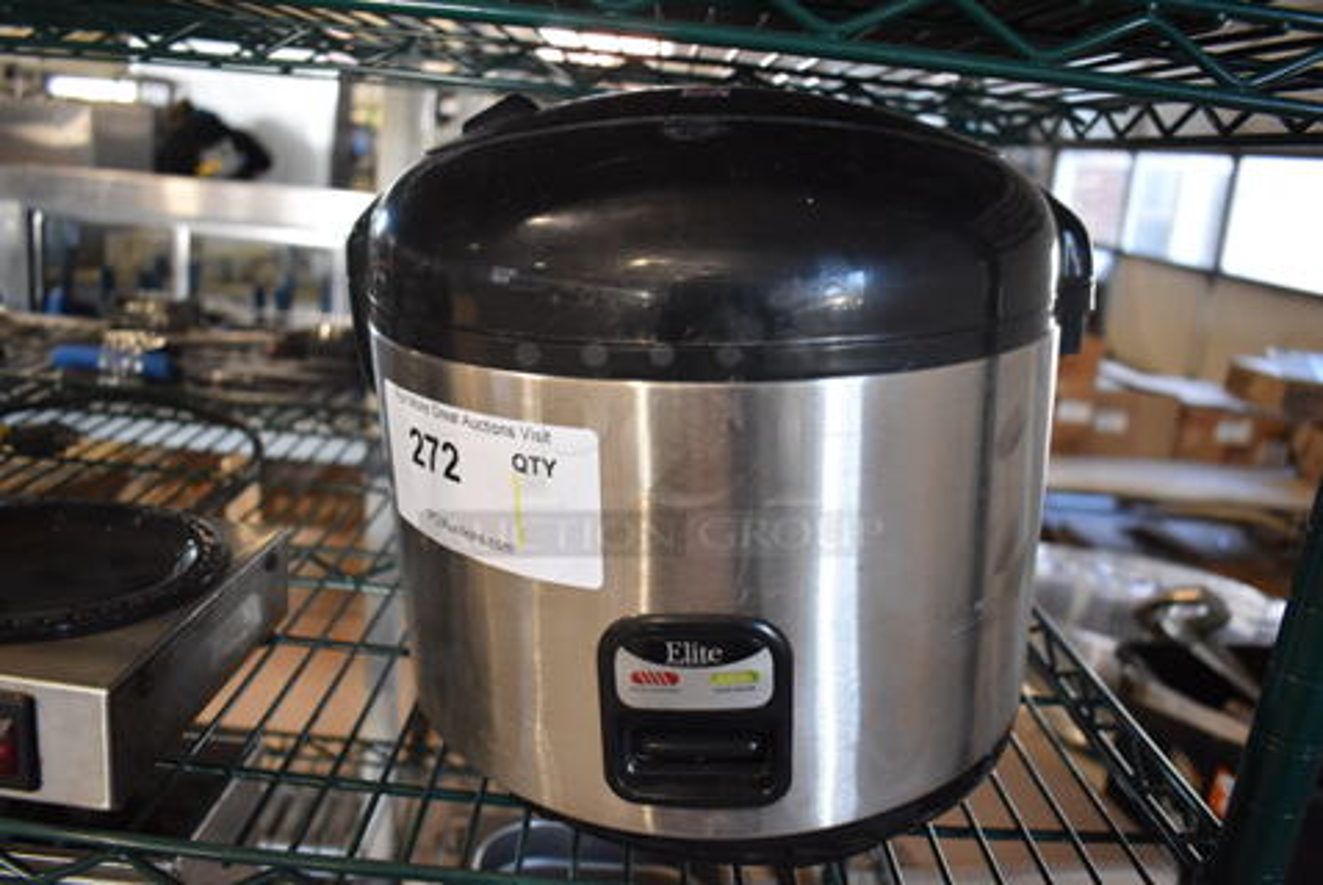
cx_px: 662
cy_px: 442
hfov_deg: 67.3
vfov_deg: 48.1
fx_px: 993
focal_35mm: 27
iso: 1250
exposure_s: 1/125
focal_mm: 18
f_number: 3.5
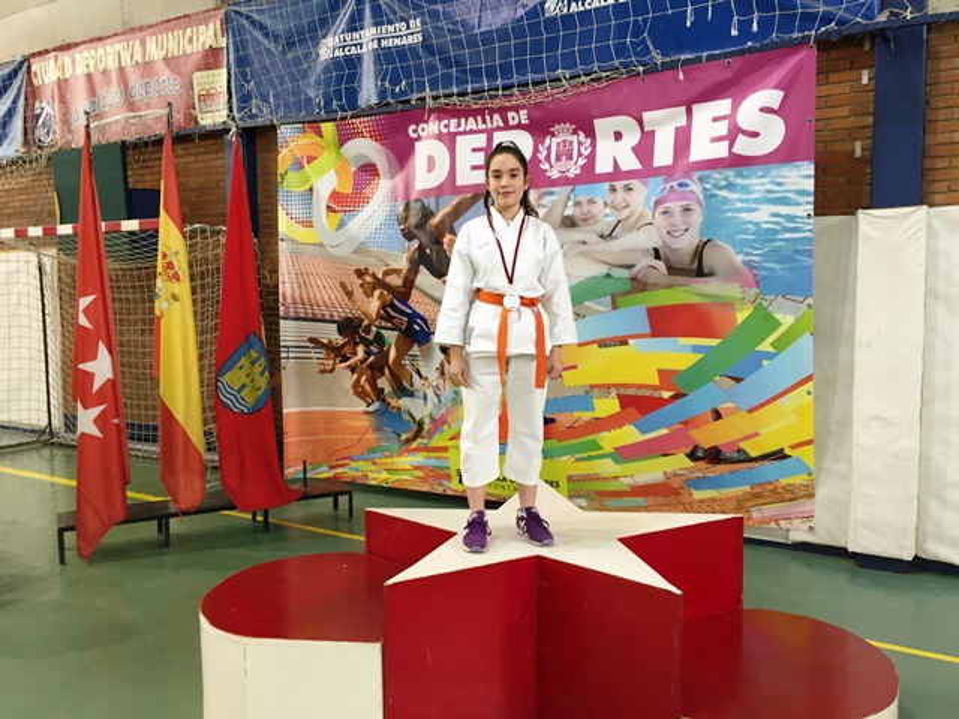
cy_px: 360
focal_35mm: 29
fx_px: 803
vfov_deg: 48.2
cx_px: 480
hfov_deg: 61.7
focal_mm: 4.15
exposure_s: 1/33
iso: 80
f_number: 2.2
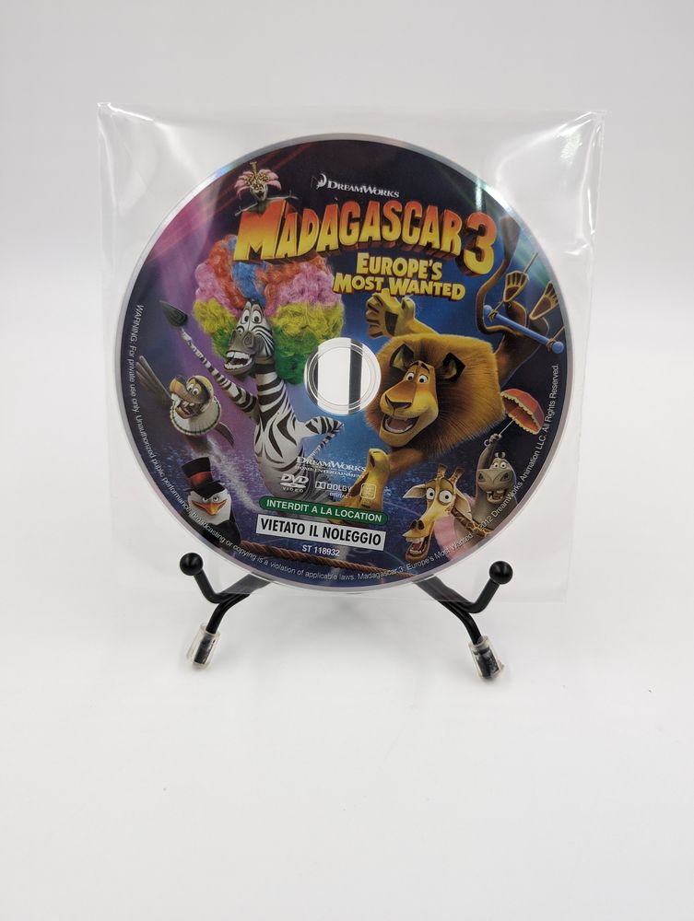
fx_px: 640
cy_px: 460
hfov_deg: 56.9
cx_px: 347
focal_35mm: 24
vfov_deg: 71.5
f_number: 1.68
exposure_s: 1/139
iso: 171
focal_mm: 6.9
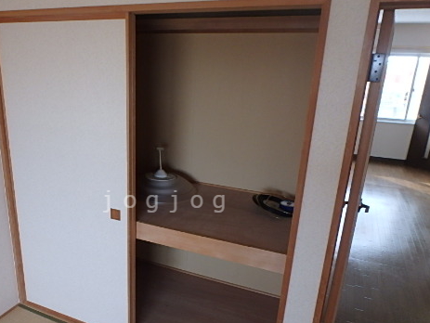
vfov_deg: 47.9
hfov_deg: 60.9
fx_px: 361
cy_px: 201
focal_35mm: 29
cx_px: 166
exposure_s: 1/40
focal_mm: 3.7
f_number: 3.5
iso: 200
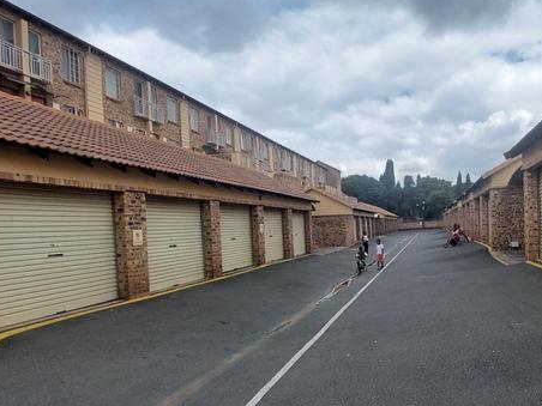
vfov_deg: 58.7
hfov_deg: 71.9
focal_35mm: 23
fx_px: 360
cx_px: 359
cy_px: 230
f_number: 2.2
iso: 50
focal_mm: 1.74
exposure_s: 1/794
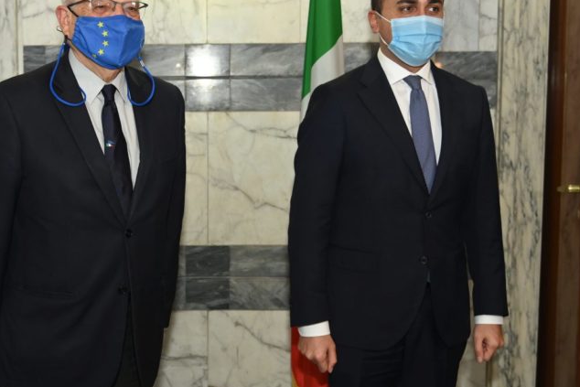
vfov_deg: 29.2
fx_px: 741
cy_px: 174
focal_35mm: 46
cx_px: 233
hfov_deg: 42.5
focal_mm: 38
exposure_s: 1/125
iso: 1000
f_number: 4
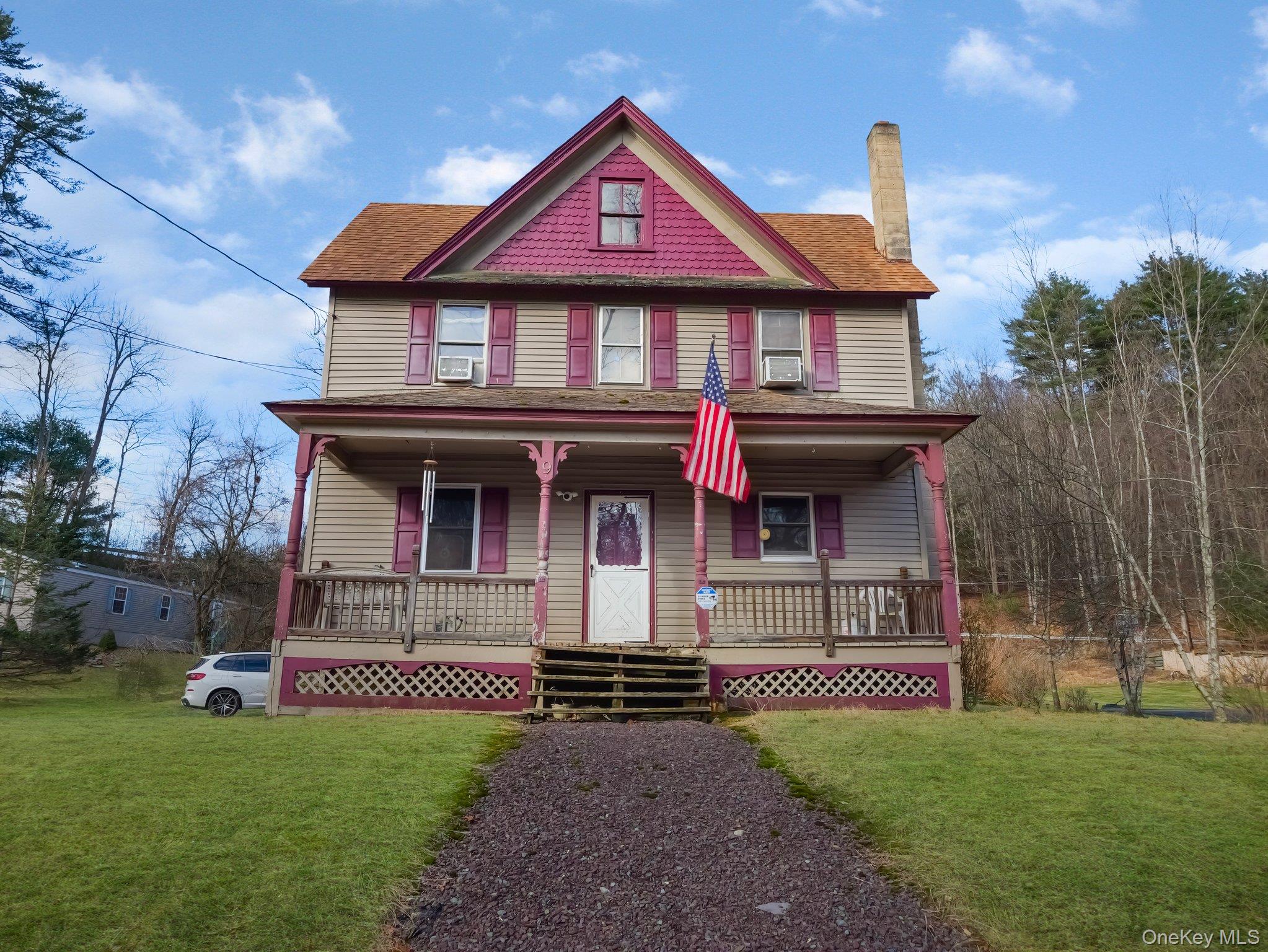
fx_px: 879
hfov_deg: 71.6
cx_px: 634
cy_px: 476
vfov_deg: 56.8
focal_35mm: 24
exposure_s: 1/1000
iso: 200
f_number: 4
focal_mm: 12
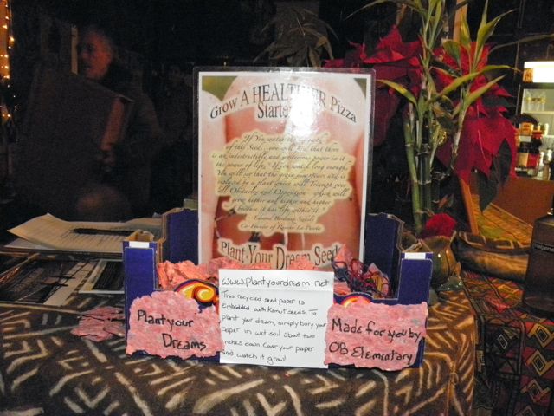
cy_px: 208
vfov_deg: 49.7
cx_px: 277
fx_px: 448
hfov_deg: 63.4
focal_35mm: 28
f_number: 3.5
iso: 1600
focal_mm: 5
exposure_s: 1/30
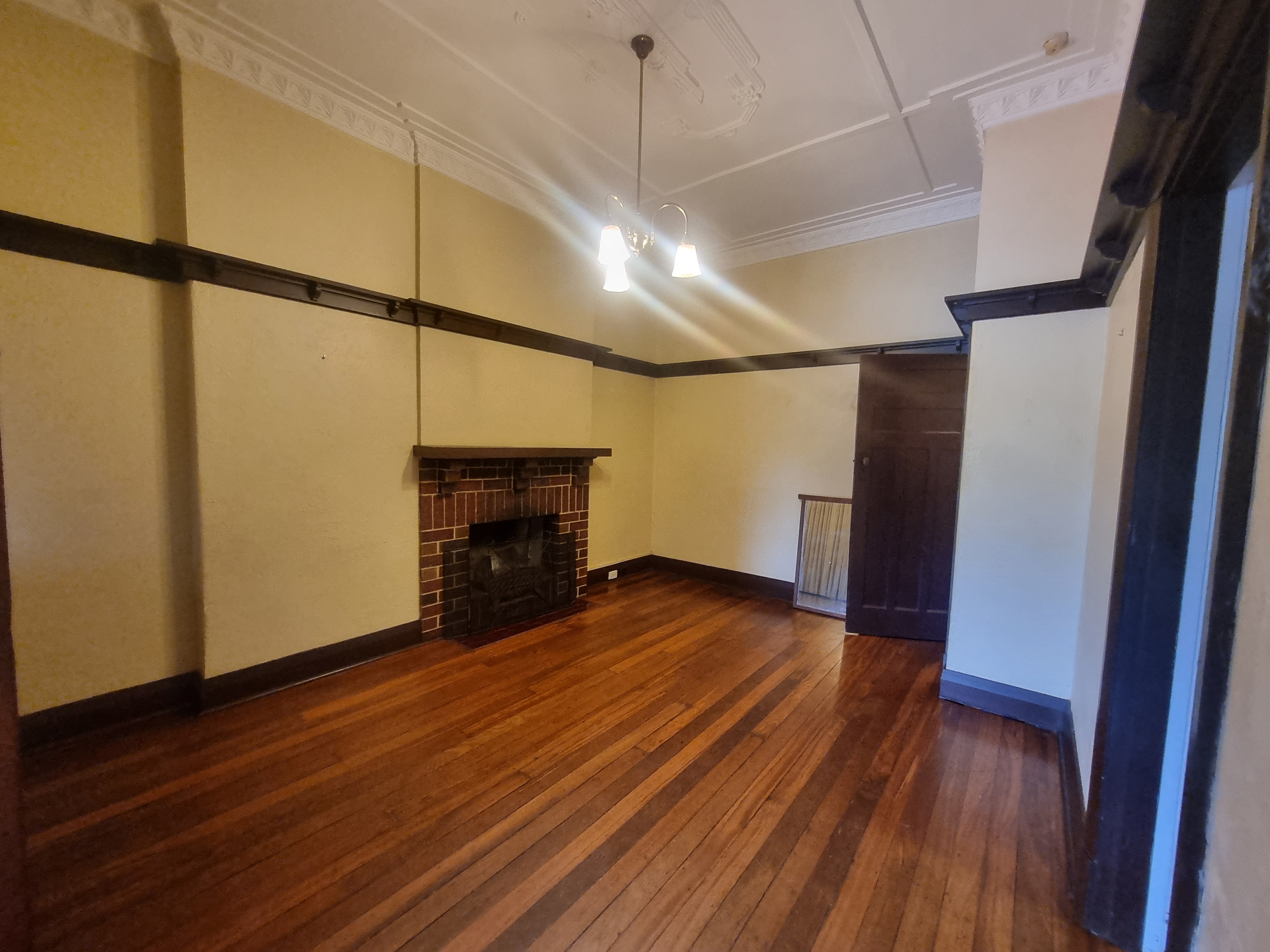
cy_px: 476
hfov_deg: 106.2
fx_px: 477
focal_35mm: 13
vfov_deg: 89.9
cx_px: 635
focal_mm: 1.74
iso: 400
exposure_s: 1/33
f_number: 2.2
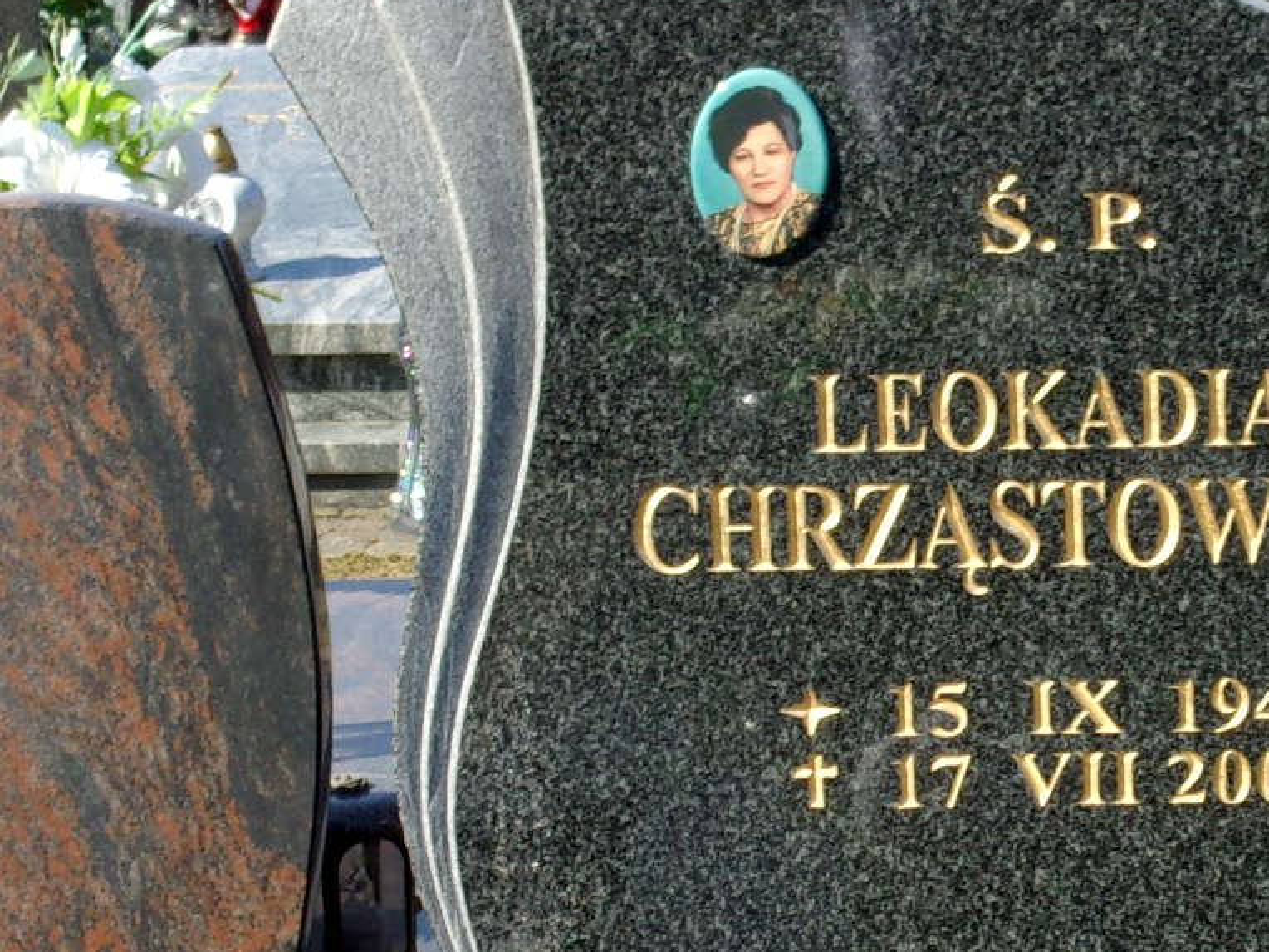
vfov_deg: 10.4
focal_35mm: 142
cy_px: 618
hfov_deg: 13.7
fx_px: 5206
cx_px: 1276
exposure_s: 1/40
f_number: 13.1
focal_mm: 9.5
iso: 80
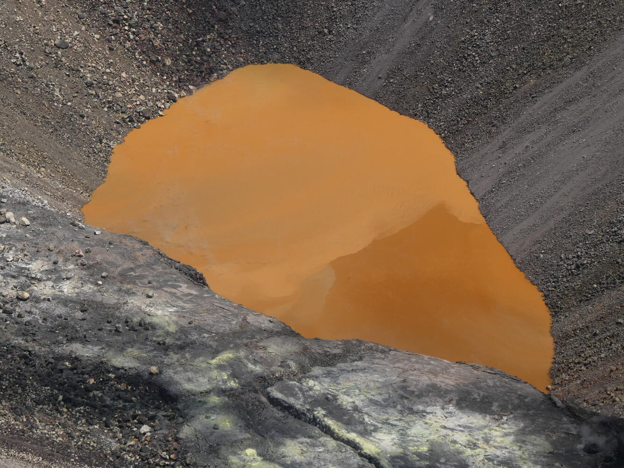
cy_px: 234
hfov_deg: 12.3
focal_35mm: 160
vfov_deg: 9.3
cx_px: 312
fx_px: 2884
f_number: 5.5
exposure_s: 1/800
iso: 80
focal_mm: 28.7
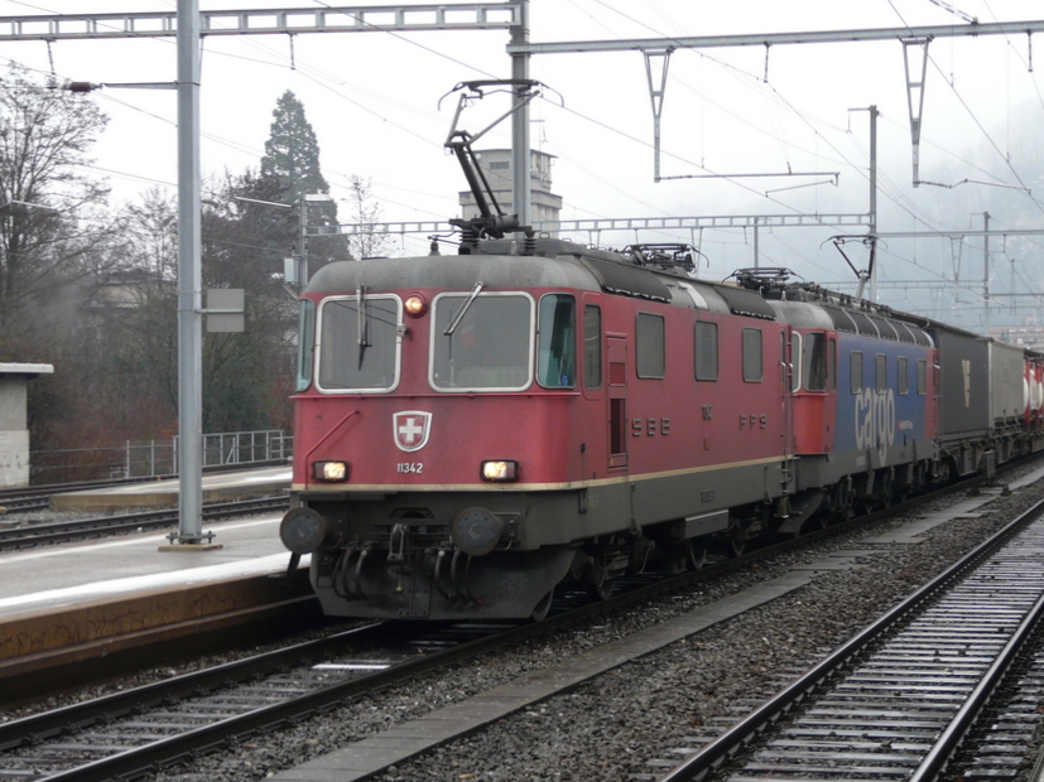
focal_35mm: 81
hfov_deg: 24.1
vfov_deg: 18.2
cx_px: 582
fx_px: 2443
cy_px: 399
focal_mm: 11.1
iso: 100
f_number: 4
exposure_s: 1/125
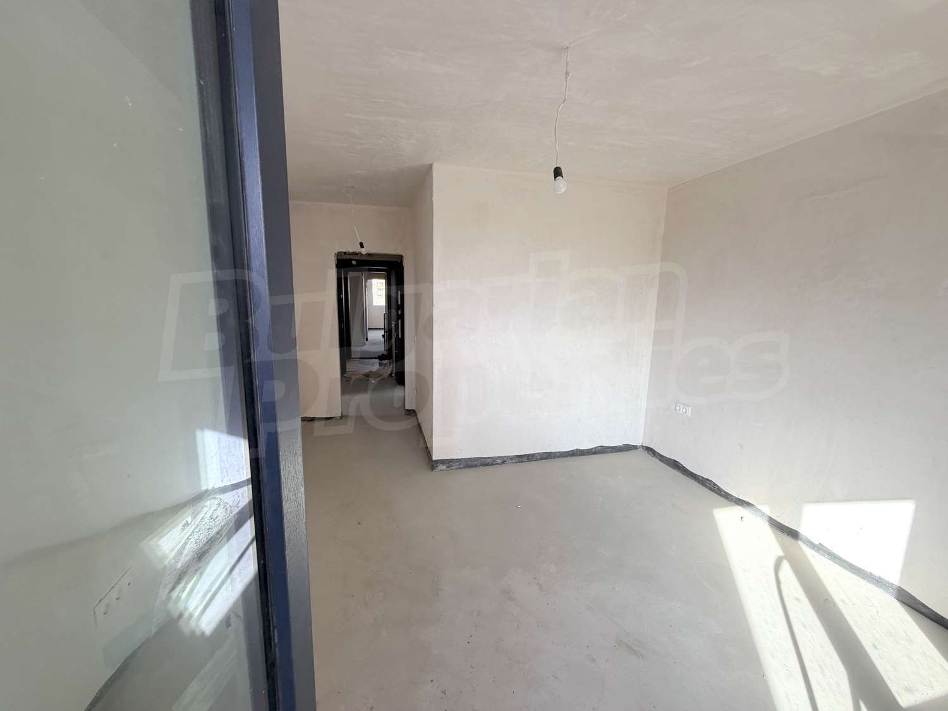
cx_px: 474
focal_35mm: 14
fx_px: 383
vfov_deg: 85.7
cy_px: 356
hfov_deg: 102.1
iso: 64
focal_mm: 2.22
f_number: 2.2
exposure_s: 1/121
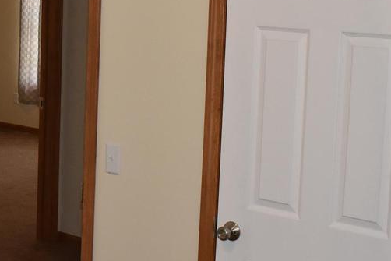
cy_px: 76
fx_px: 934
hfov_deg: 22.6
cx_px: -11
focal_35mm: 86
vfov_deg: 15.8
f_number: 5.6
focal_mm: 20
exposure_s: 1/160
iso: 1400
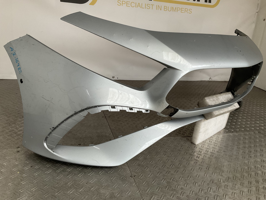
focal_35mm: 29
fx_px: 223
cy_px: 100
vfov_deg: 48.2
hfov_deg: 61.7
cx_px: 133
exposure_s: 1/50
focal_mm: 3
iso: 125
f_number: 1.8
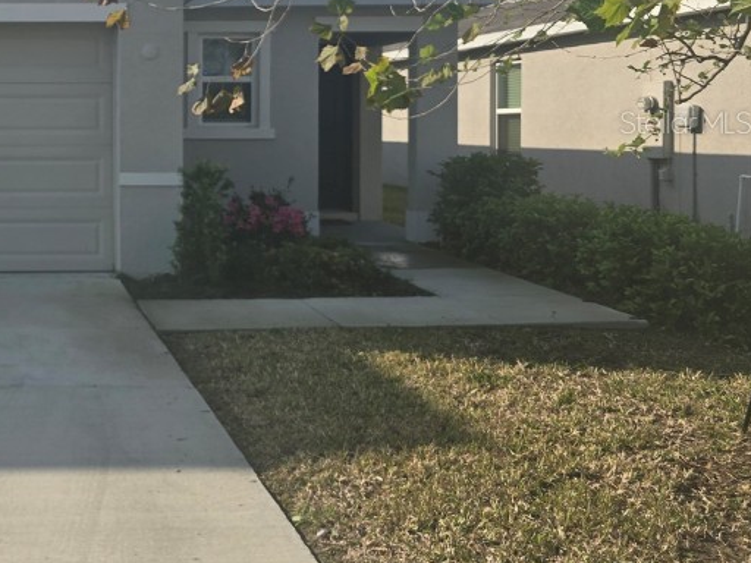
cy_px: 122
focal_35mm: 46
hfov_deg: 37.1
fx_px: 998
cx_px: 7
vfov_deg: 30.8
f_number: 1.7
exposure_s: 1/937
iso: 12
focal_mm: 6.3
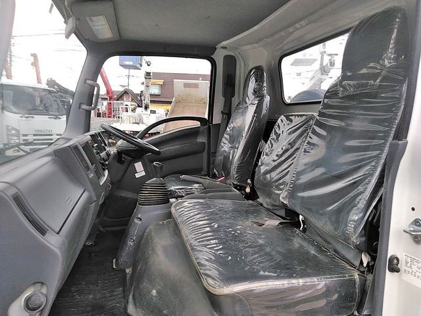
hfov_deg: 65.3
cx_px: 210
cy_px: 158
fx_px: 328
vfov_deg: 51.4
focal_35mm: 27
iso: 65
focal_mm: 3.46
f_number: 2.2
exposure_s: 1/30
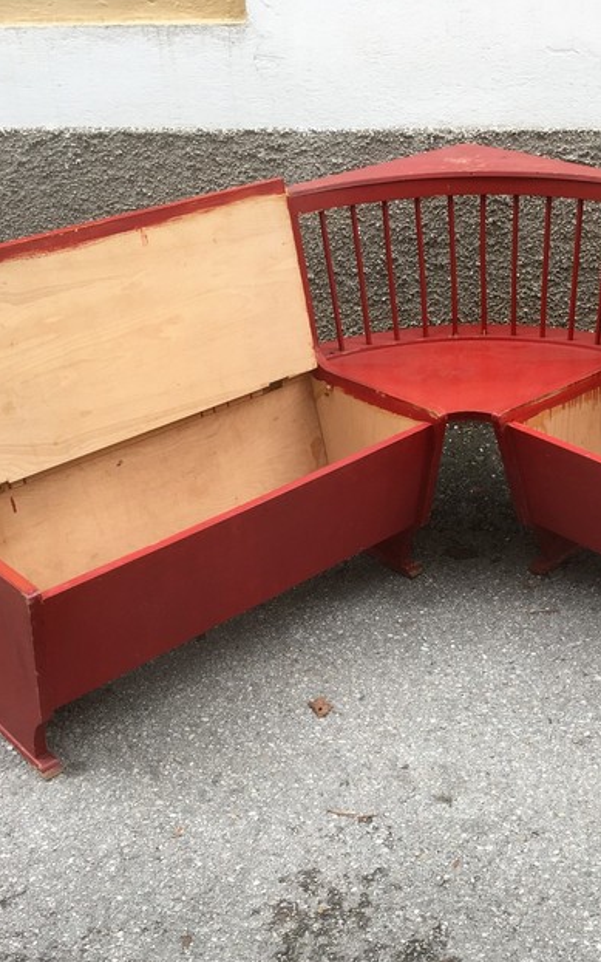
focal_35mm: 42
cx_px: 480
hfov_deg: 29.8
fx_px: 1100
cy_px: 479
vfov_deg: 47.2
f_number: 2.2
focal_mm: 4.15
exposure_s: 1/119
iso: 25
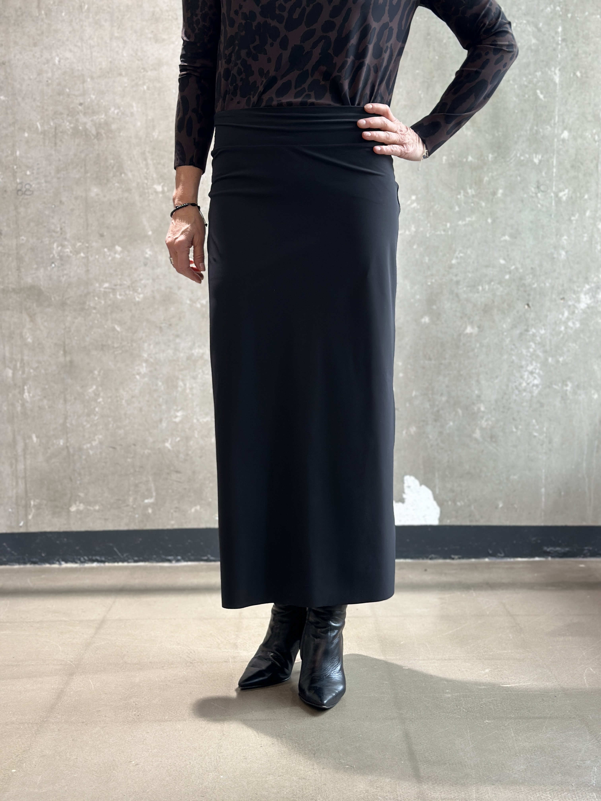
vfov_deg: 39.7
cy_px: 400
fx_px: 1111
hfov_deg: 30.3
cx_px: 300
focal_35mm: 48
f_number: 1.78
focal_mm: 6.86
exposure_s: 1/50
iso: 100
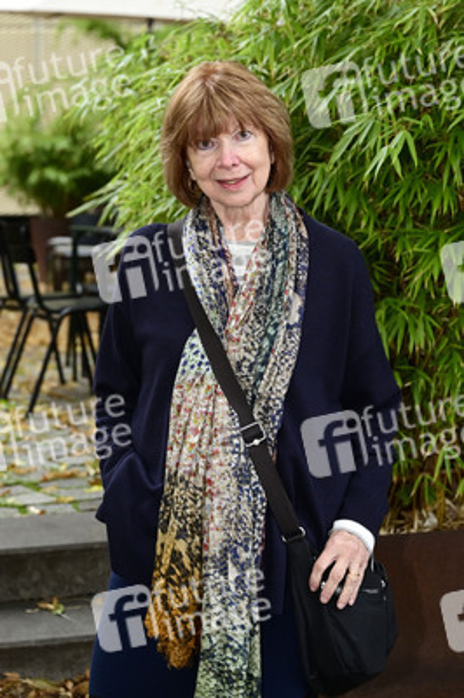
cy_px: 349
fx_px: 1201
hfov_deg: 21.9
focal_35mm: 62
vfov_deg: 32.4
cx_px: 232
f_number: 4.5
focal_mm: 62
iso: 1250
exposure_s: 1/200
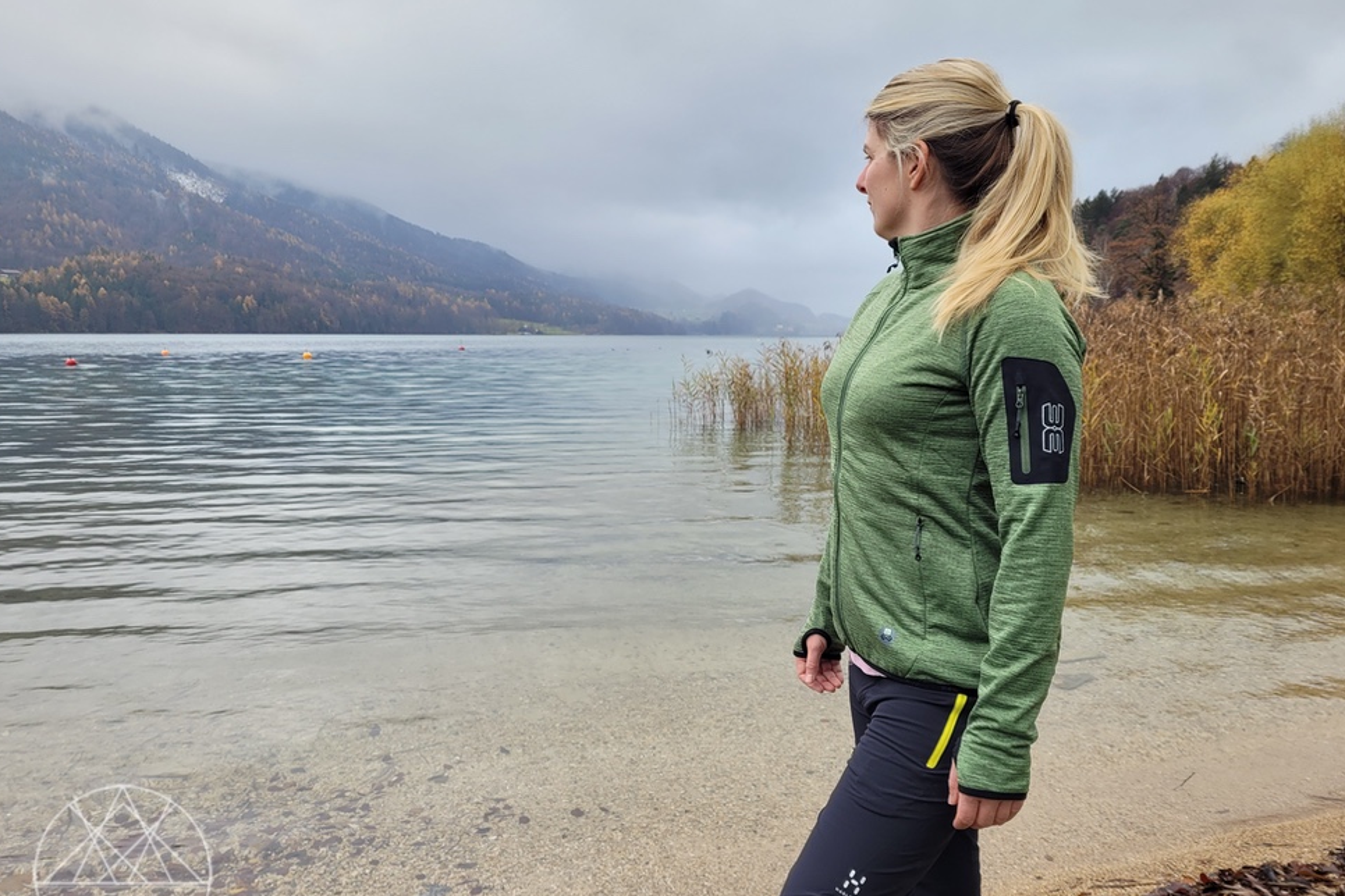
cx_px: 677
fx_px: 1046
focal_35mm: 28
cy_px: 474
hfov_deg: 65.5
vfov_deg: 46.4
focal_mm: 5.4
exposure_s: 1/319
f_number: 1.8
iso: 40
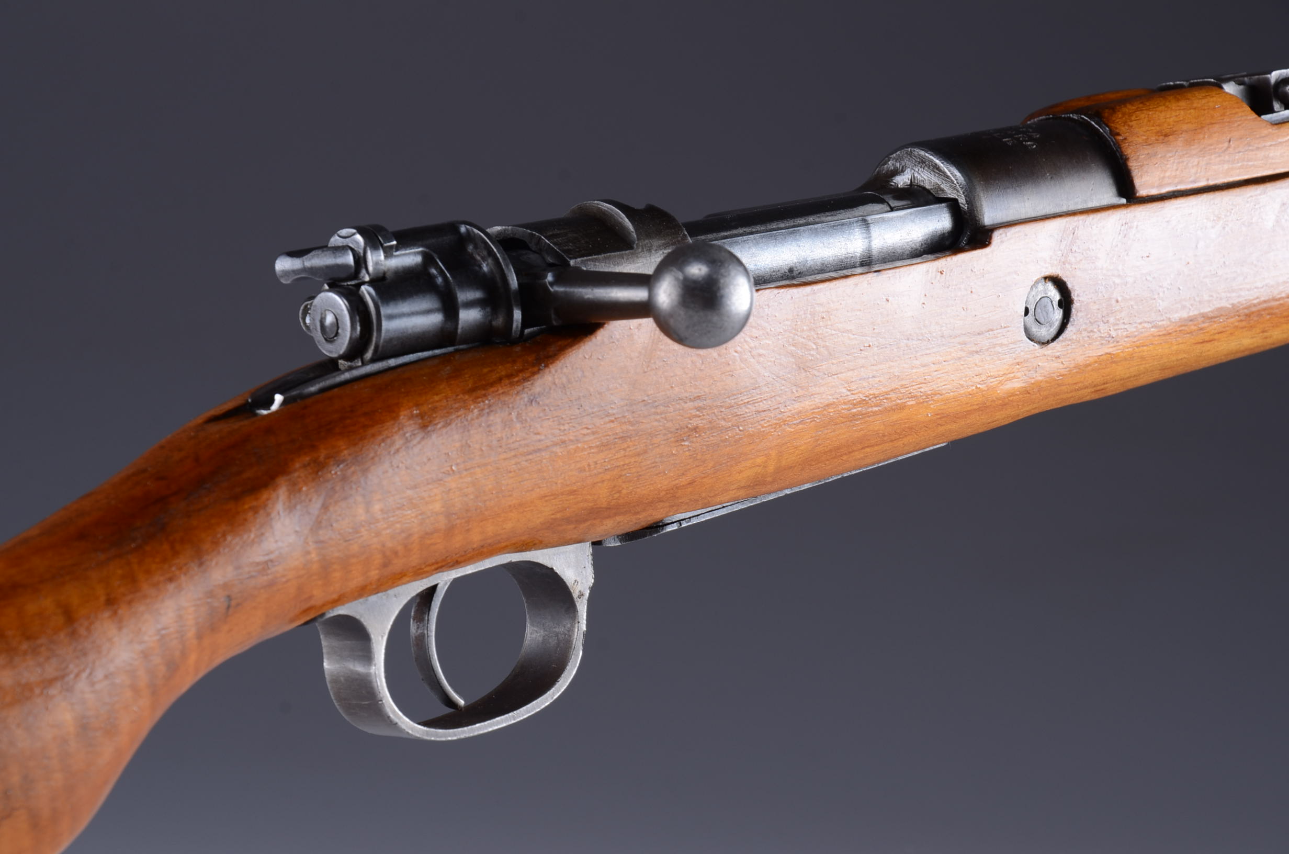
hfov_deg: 13.1
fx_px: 5628
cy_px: 427
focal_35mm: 158
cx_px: 644
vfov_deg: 8.7
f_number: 13
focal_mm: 105
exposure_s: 1/50
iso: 125
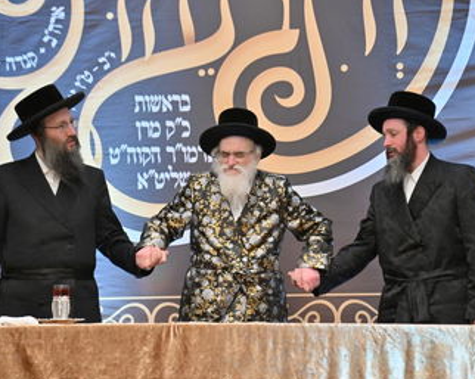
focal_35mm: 140
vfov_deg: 11.0
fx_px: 1966
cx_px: 221
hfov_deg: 13.8
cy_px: 193
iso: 2000
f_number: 4
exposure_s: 1/160
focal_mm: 120
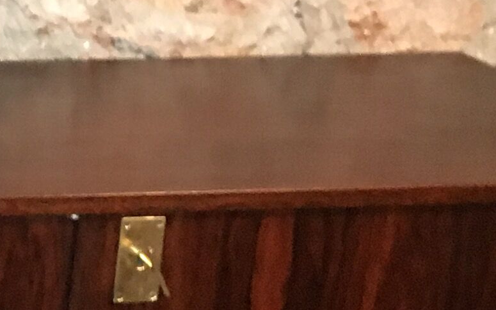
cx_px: -609
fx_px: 2162
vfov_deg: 8.1
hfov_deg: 11.3
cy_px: 338
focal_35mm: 160
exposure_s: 1/20
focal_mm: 4.15
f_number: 2.2
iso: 200
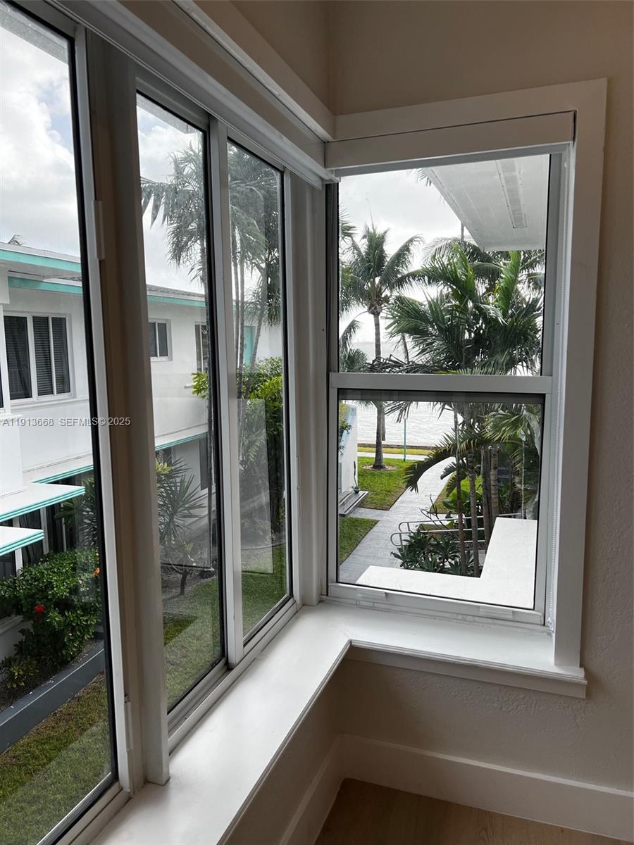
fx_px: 635
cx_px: 317
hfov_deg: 53.1
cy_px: 422
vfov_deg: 67.3
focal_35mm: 26
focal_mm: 5.7
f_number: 1.5
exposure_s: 1/786
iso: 50
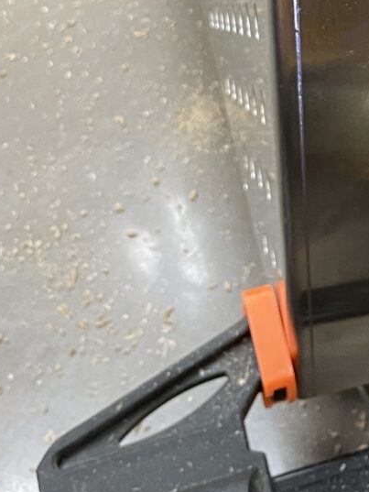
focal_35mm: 93
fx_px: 1321
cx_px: 427
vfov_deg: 19.4
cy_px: -156
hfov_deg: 15.4
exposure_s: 1/60
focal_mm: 4.2
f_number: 1.6
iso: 200
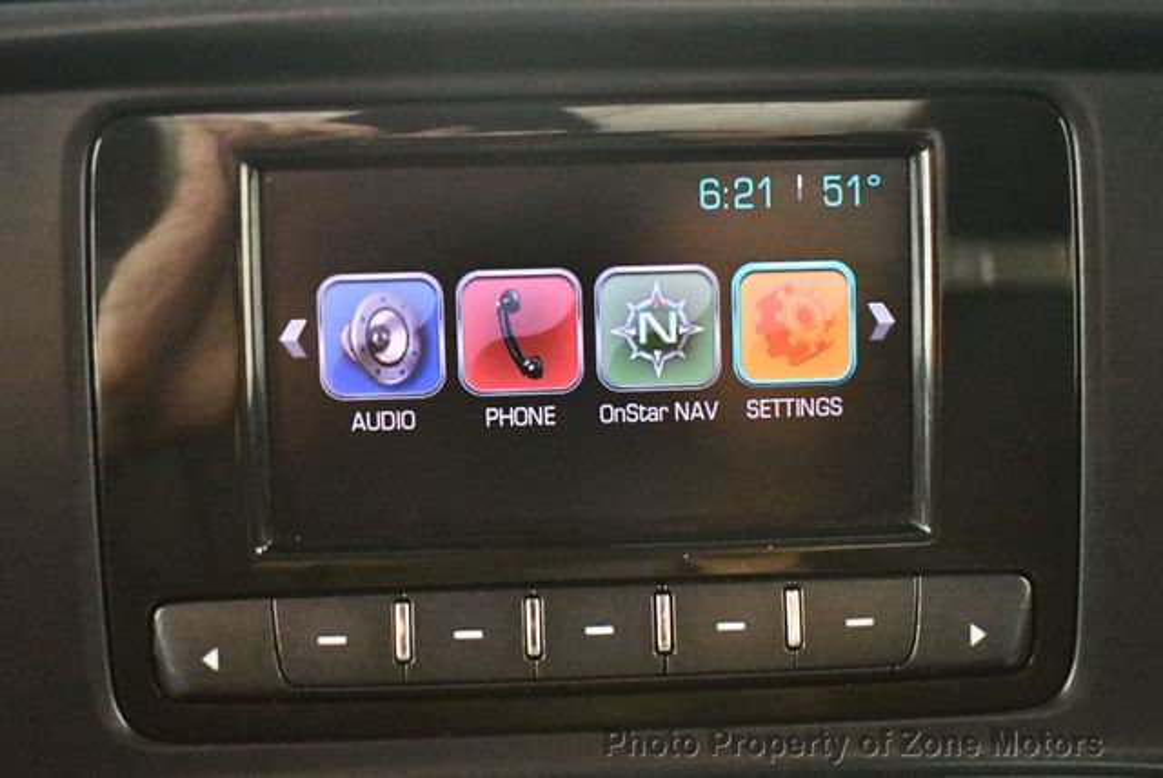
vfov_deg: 28.1
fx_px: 1552
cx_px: 582
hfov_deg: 41.1
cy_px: 389
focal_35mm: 48
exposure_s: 1/60
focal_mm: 24
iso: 12800
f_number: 3.8
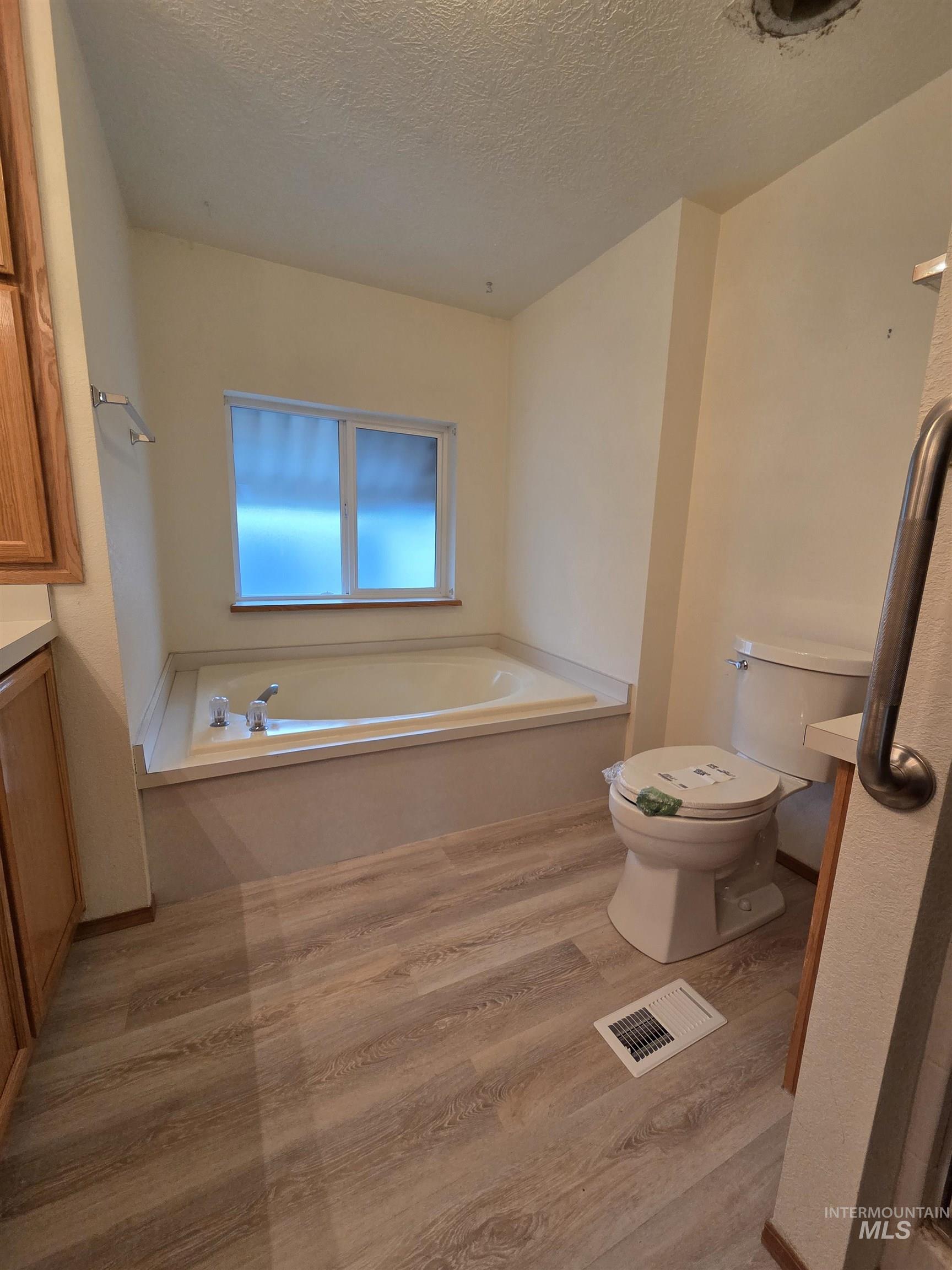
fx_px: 477
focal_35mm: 13
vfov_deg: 106.2
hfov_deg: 89.9
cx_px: 476
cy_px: 635
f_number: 2.2
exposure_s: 1/120
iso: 250
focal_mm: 2.2
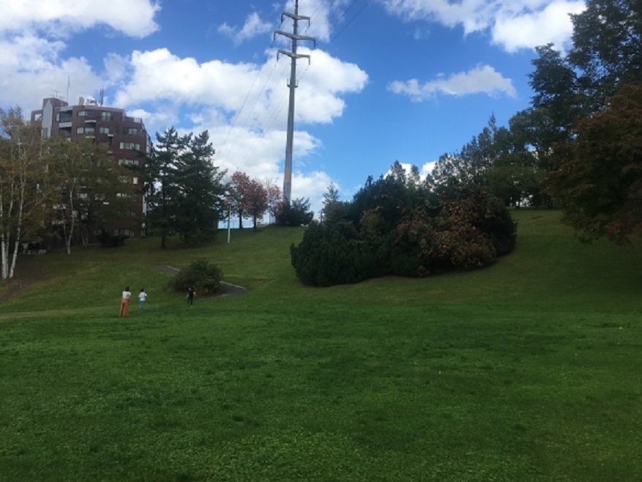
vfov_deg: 46.8
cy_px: 245
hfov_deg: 59.9
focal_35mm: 30
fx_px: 556
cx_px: 331
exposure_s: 1/1115
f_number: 2.2
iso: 25
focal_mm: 4.2
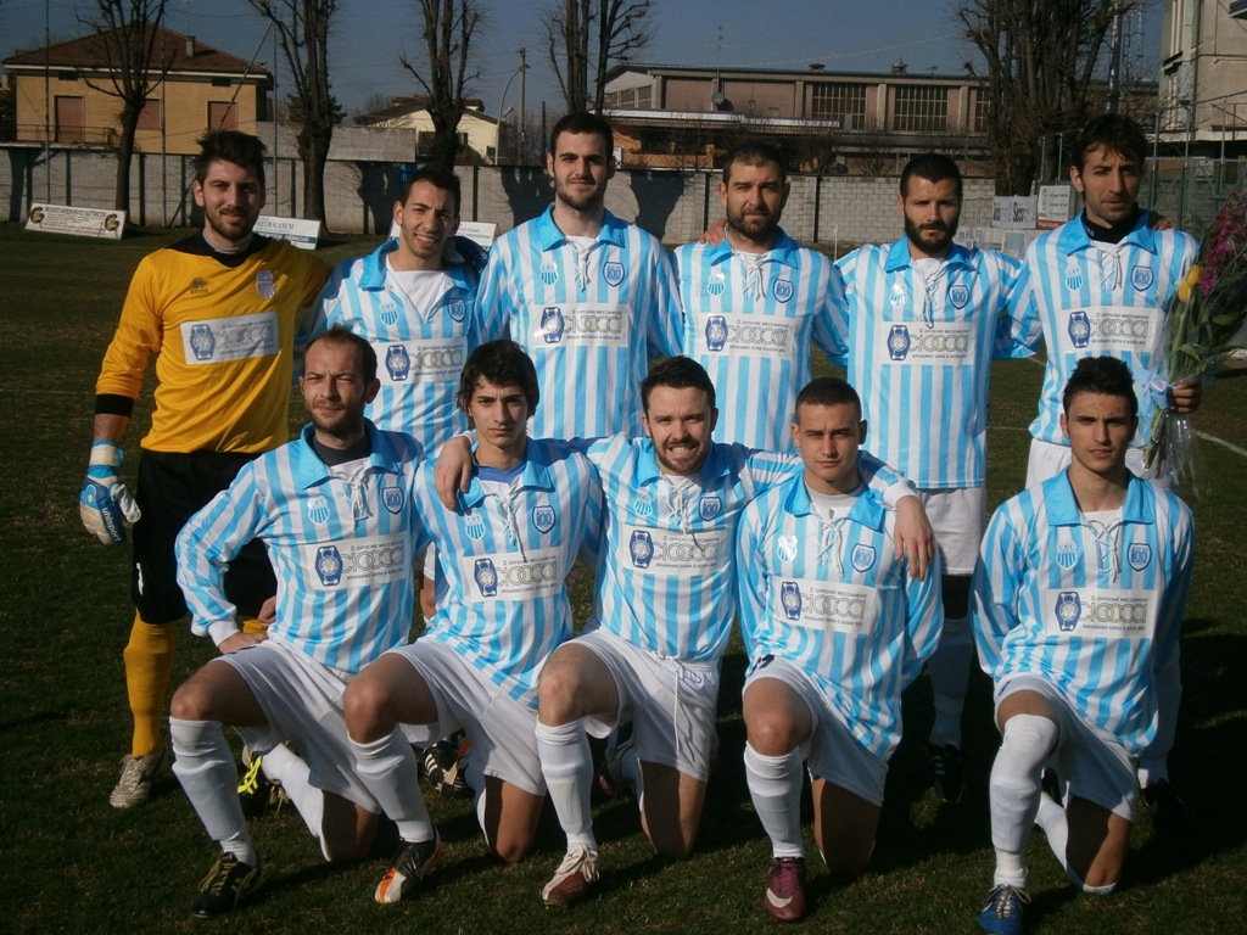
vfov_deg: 24.4
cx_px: 624
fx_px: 2161
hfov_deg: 32.2
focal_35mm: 60
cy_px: 468
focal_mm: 10.7
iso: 125
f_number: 11
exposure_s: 1/500
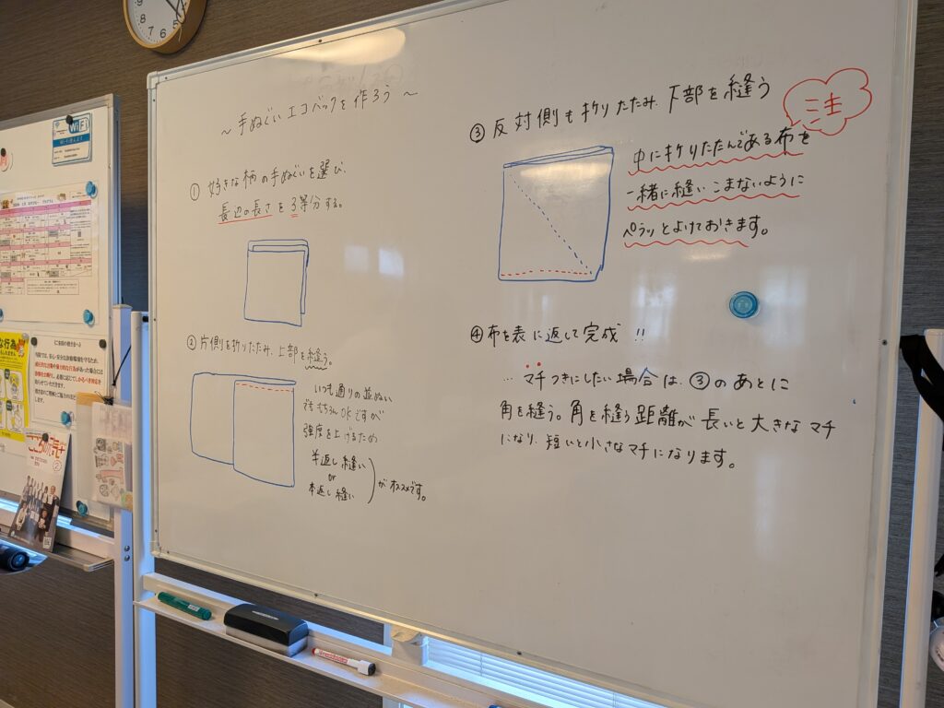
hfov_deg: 71.6
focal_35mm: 24
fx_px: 654
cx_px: 472
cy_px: 354
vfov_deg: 56.8
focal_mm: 4.53
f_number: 1.7
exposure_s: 1/50
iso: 42
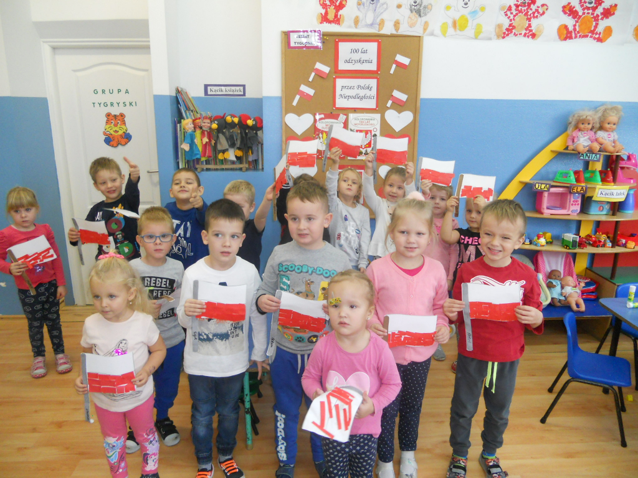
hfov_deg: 65.3
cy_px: 239
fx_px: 498
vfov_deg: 51.4
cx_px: 319
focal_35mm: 27
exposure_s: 1/30
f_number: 3.2
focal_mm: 4.9
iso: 250
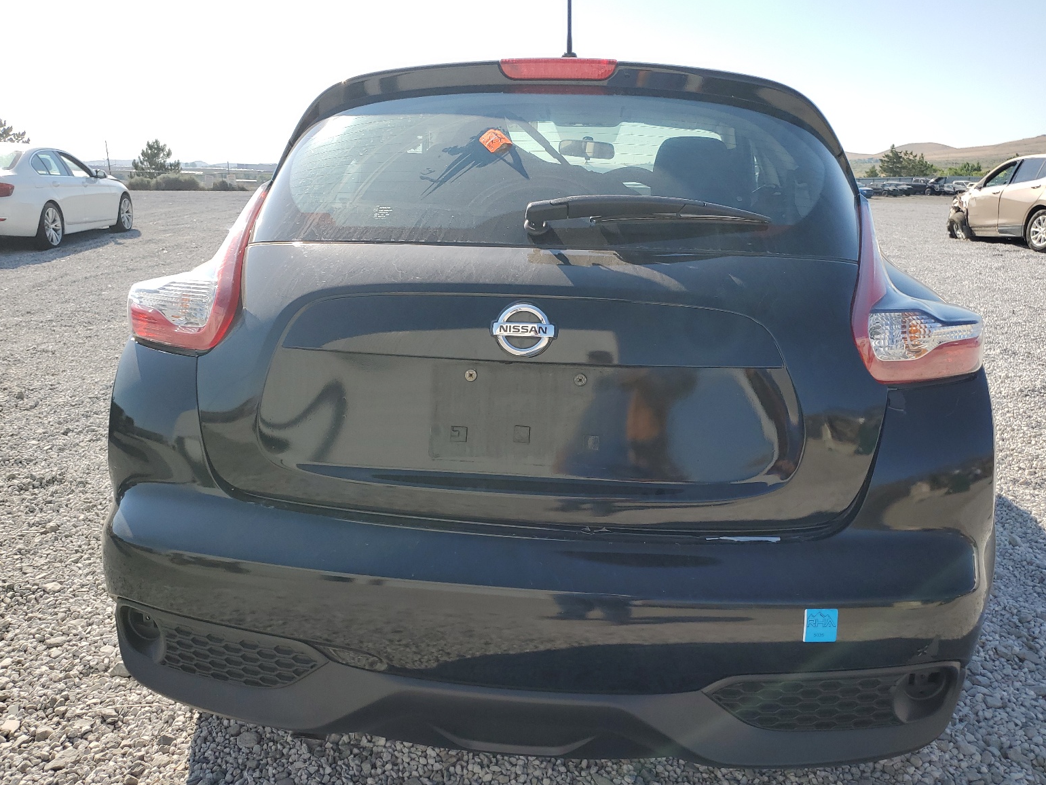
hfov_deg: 65.3
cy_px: 397
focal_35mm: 27
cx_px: 520
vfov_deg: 51.4
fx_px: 816
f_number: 1.5
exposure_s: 1/2500
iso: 50
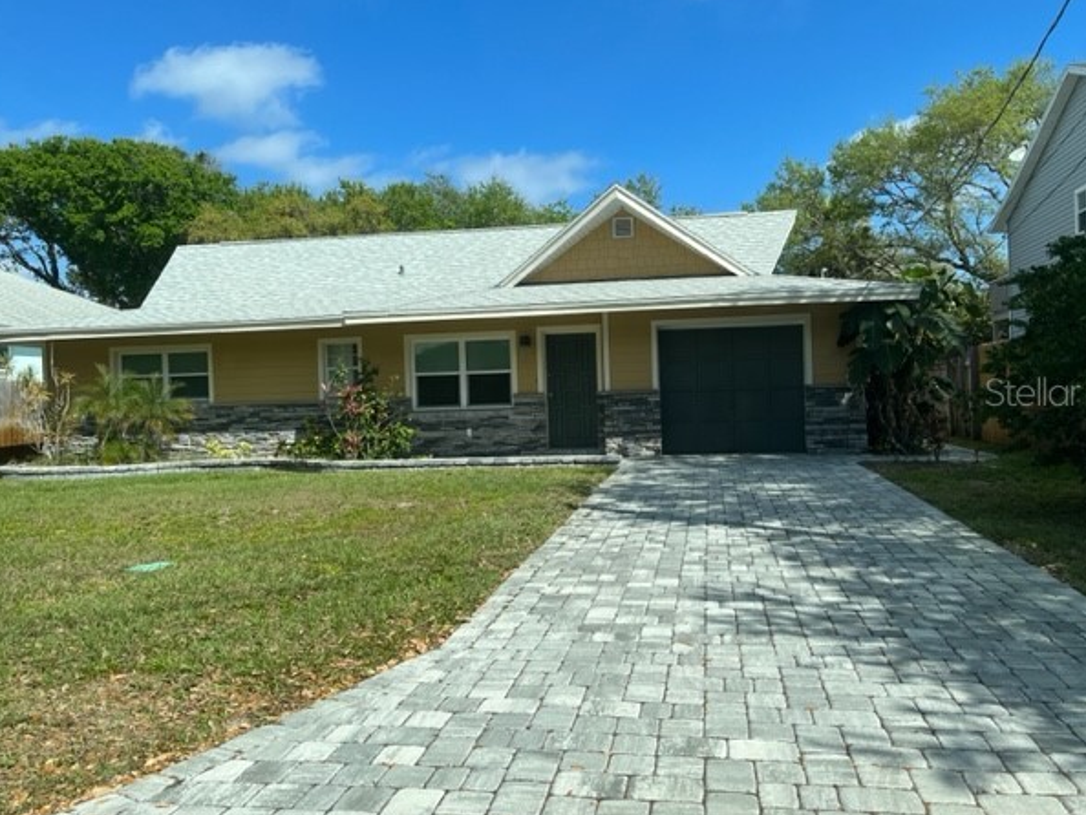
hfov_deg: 63.4
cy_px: 391
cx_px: 572
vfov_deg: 49.8
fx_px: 879
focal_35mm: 28
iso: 50
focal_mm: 5.1
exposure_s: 1/2967
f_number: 1.6
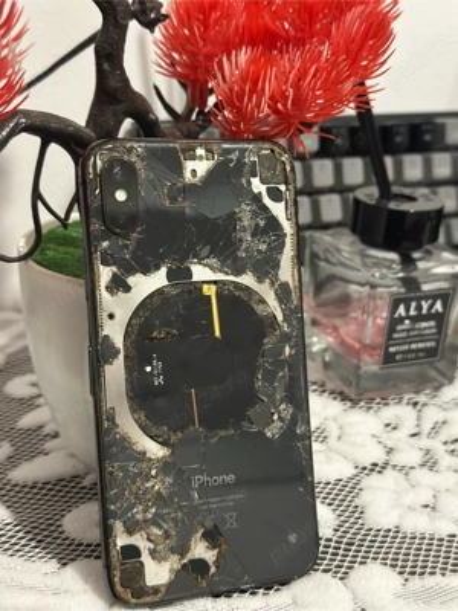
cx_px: 229
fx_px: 847
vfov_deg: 39.7
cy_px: 306
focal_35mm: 48
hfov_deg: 30.3
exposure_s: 1/33
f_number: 1.78
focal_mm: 6.86
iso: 640
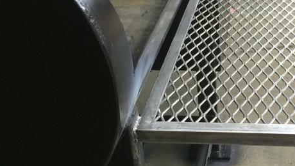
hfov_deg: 32.3
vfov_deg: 18.8
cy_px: 88
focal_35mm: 64
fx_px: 501
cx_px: 213
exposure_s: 1/30
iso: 160
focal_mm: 4.12
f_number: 2.2
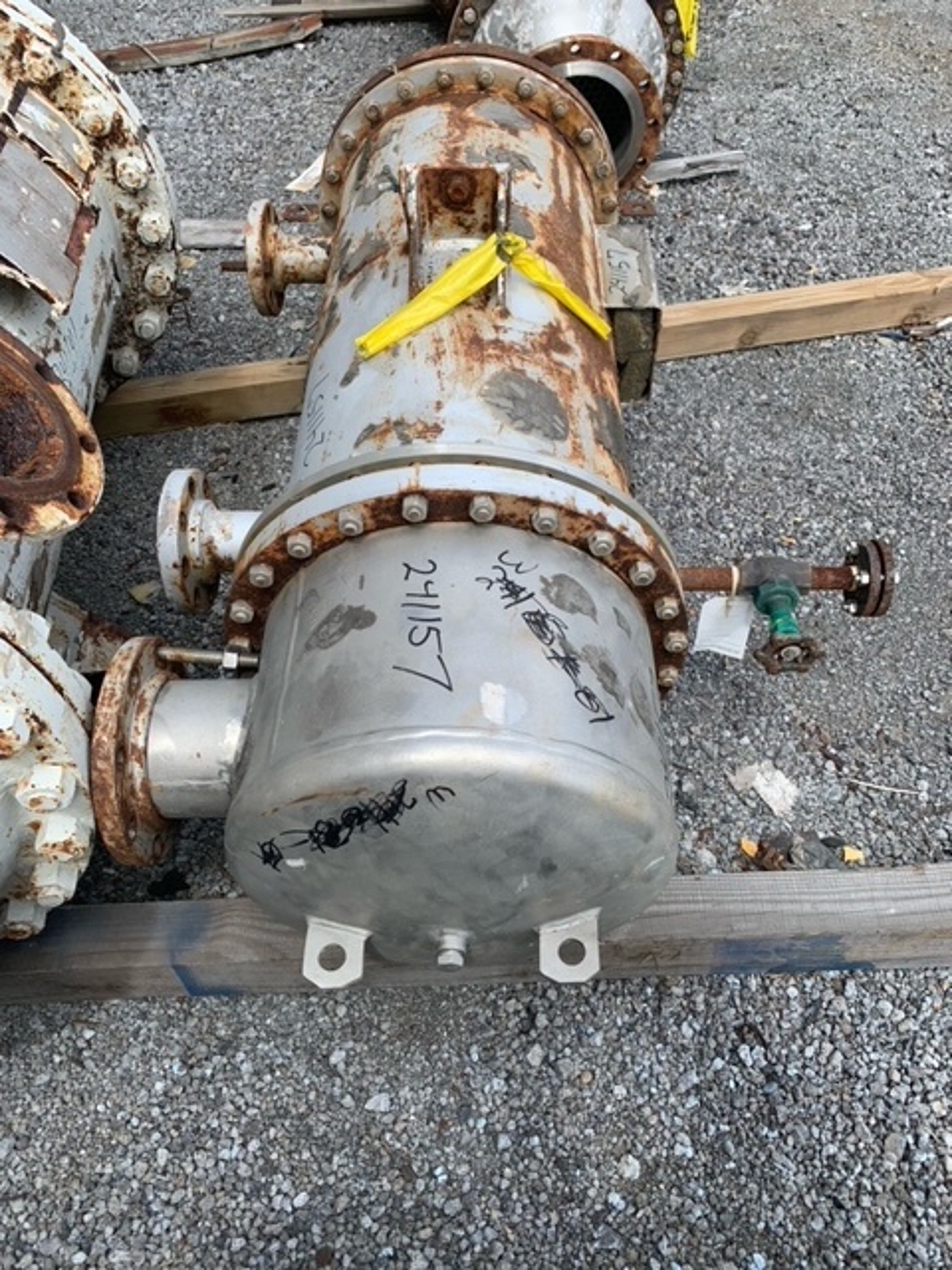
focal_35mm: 26
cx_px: 476
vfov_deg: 67.3
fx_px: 953
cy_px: 635
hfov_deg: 53.1
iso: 25
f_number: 1.8
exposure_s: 1/808
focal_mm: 4.25
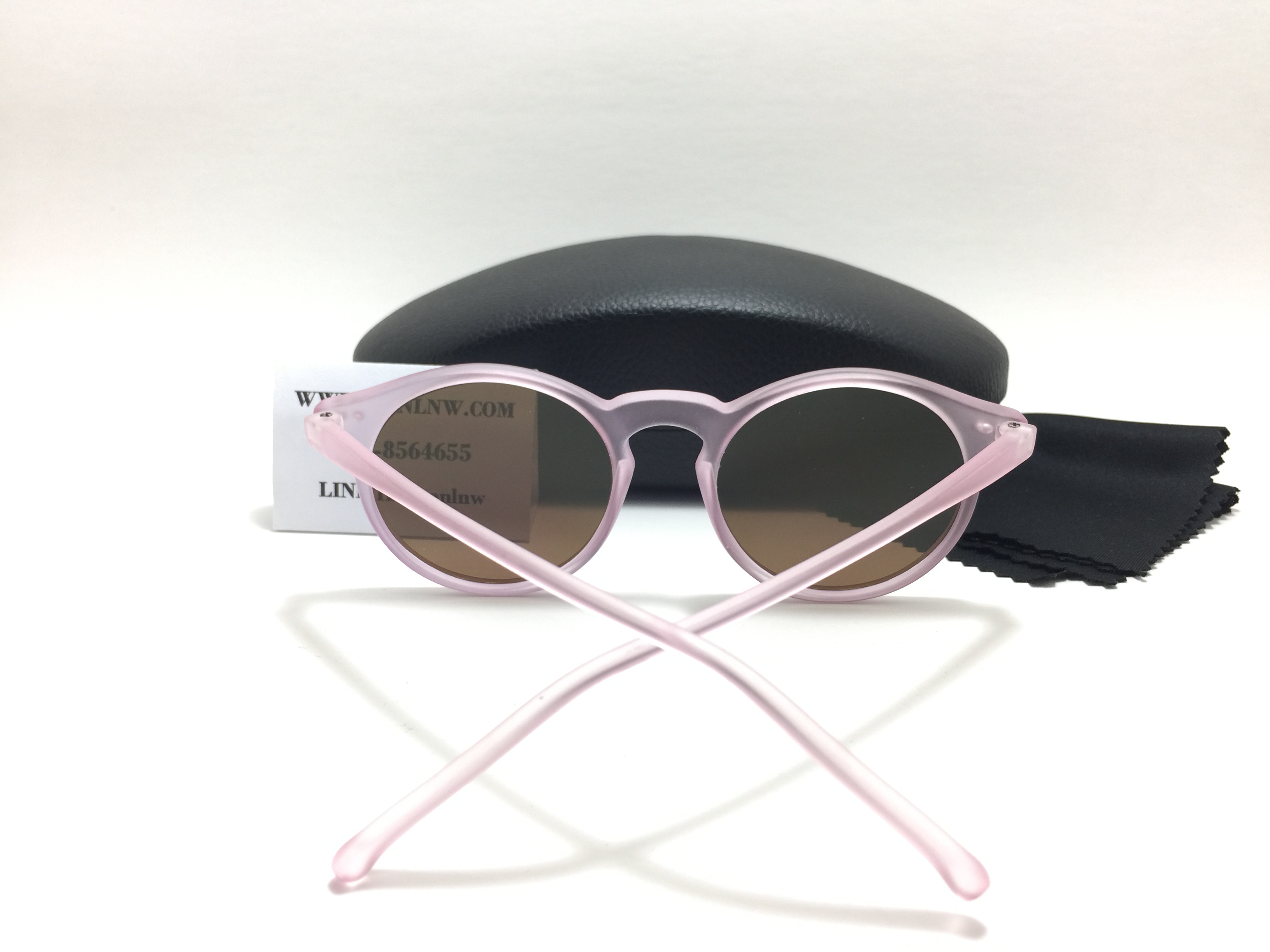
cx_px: 635
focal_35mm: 29
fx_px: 1064
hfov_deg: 61.7
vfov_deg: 48.2
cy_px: 476
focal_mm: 4.15
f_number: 2.2
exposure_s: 1/33
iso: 32
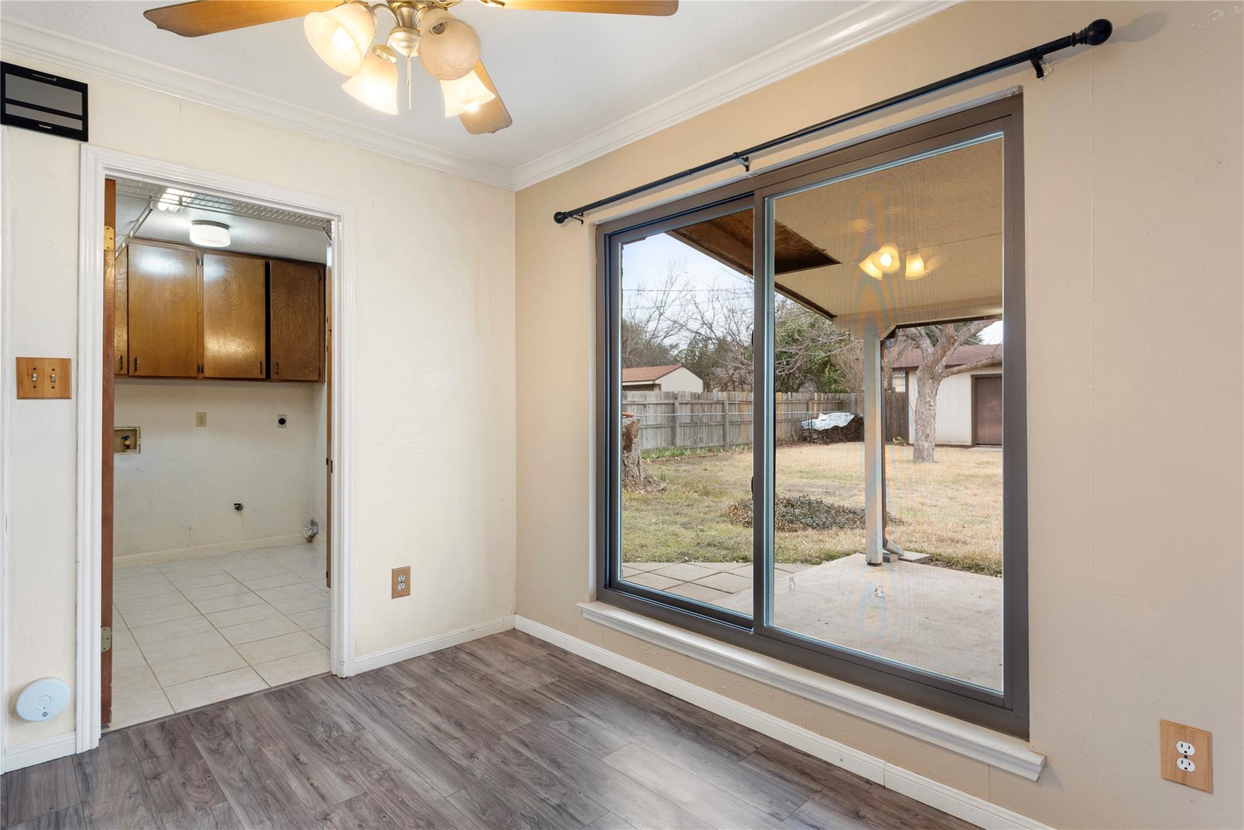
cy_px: 415
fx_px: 657
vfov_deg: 64.6
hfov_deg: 86.9
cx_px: 622
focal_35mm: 19
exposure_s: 1/3
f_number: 8
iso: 400
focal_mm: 19
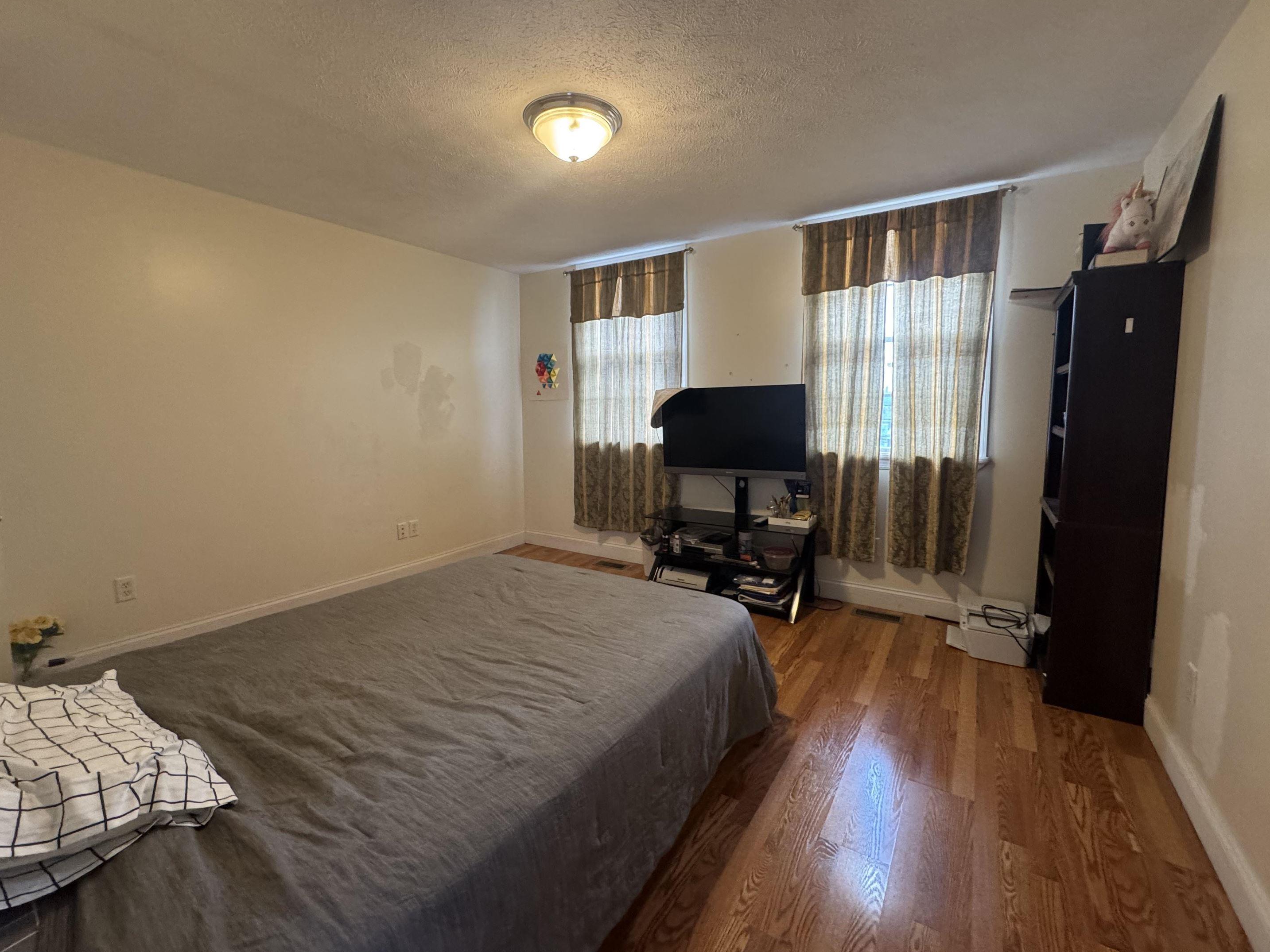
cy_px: 455
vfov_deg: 81.7
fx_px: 550
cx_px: 634
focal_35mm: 15
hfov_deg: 98.2
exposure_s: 1/60
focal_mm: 2.22
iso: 320
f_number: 2.2
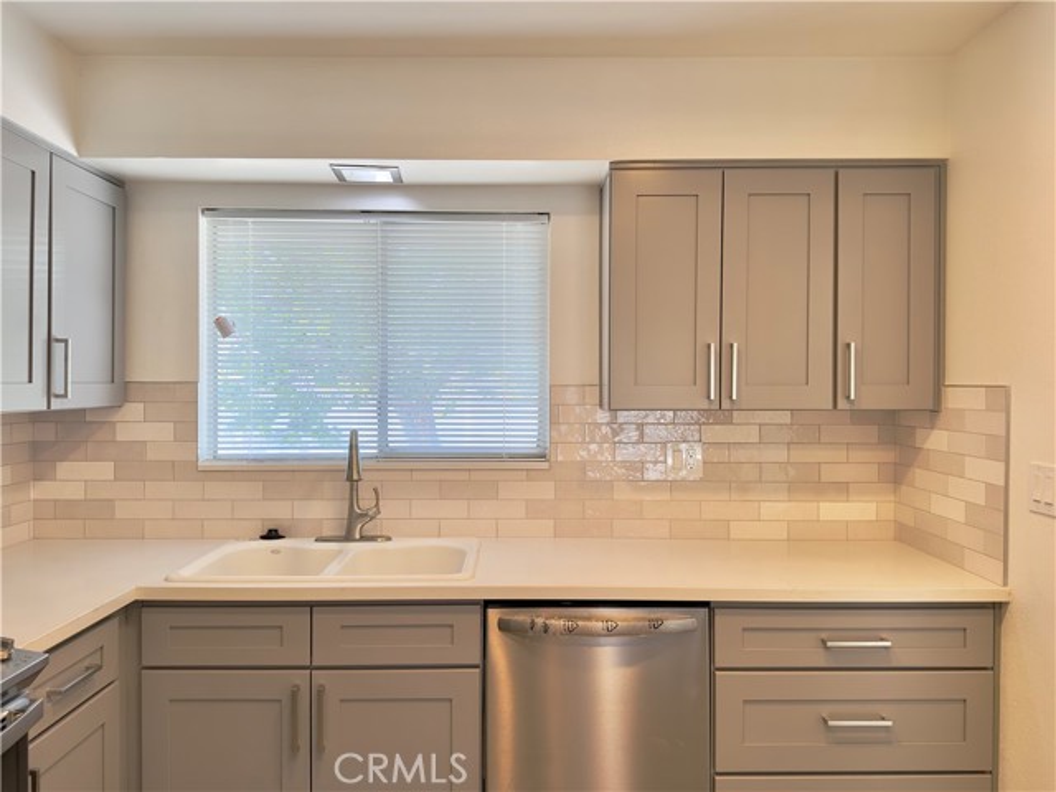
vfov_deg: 56.8
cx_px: 528
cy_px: 396
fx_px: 732
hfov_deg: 71.6
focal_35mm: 24
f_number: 1.78
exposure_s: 1/187
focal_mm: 6.76
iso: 80
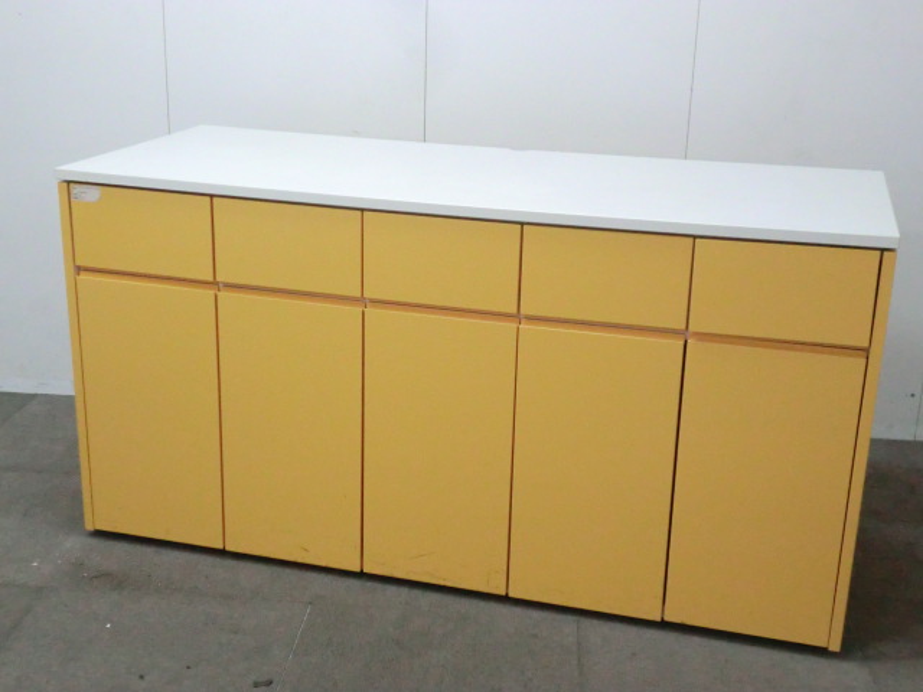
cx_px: 462
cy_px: 346
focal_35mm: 45
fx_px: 1200
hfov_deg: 42.1
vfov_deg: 32.2
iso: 640
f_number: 4.3
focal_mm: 8.2
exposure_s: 1/60
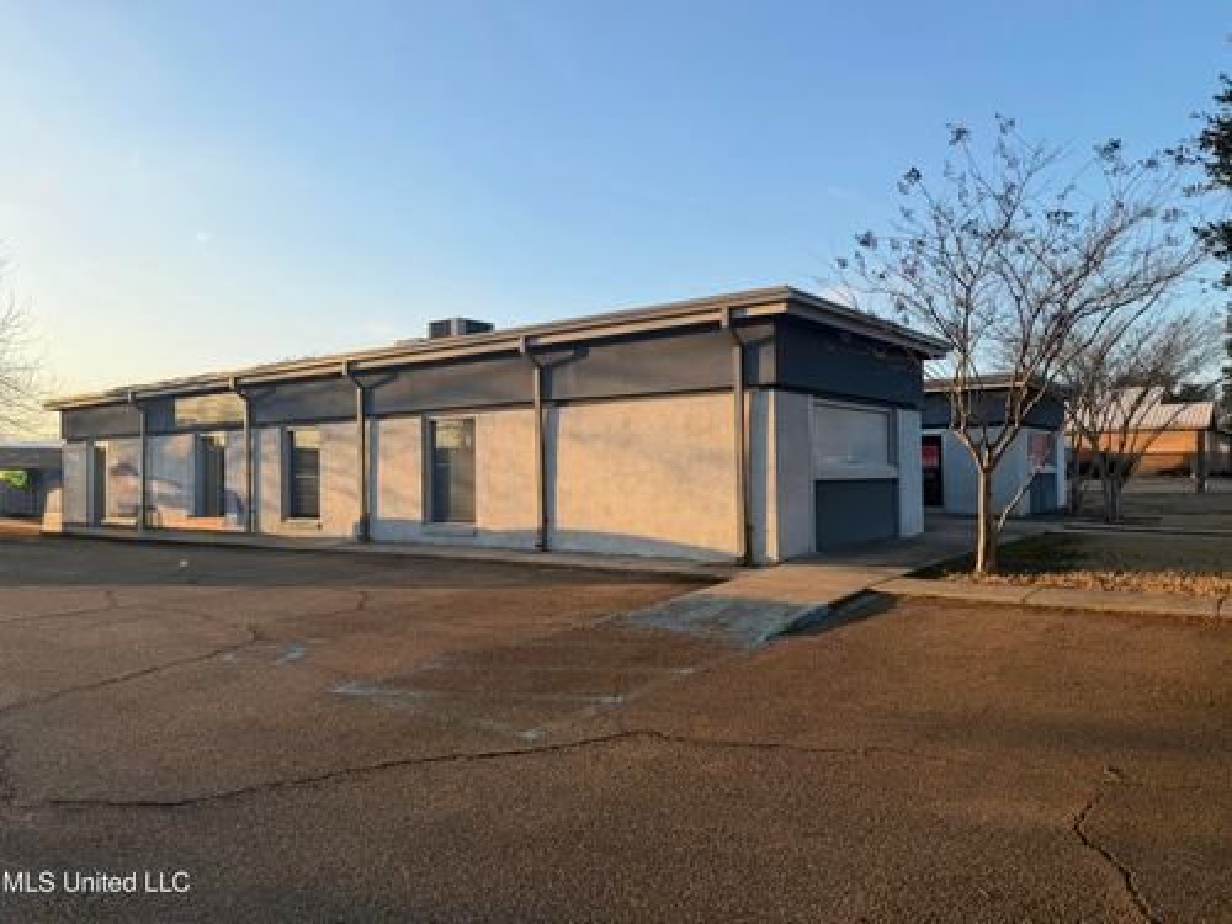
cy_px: 462
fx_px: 854
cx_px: 616
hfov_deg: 71.6
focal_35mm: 24
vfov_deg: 56.8
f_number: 1.78
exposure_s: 1/1618
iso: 80
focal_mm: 6.76
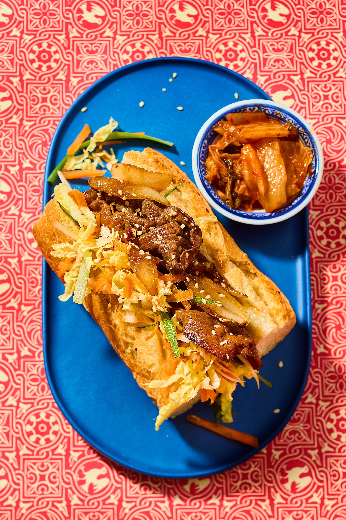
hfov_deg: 16.1
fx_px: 1227
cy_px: 260
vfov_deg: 23.9
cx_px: 173
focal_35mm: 85
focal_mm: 85
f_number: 7.6
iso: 100
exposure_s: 1/125
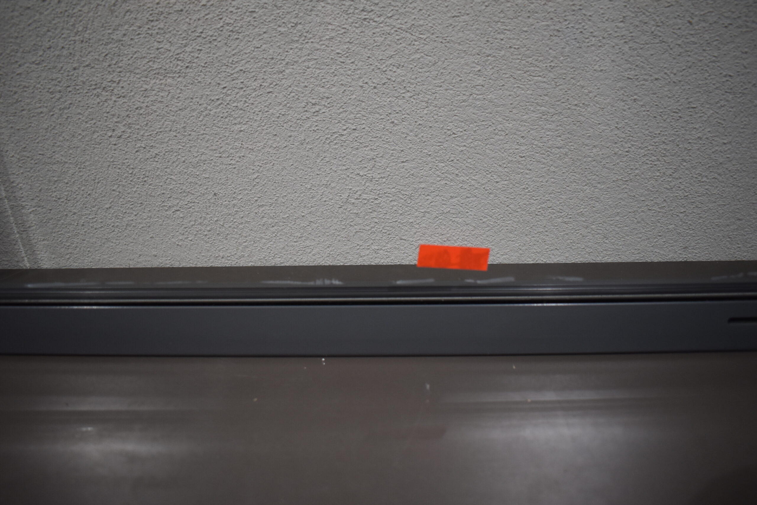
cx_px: 378
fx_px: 631
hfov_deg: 61.9
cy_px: 252
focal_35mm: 30
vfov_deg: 43.6
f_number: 3.5
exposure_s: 1/250
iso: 640
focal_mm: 20
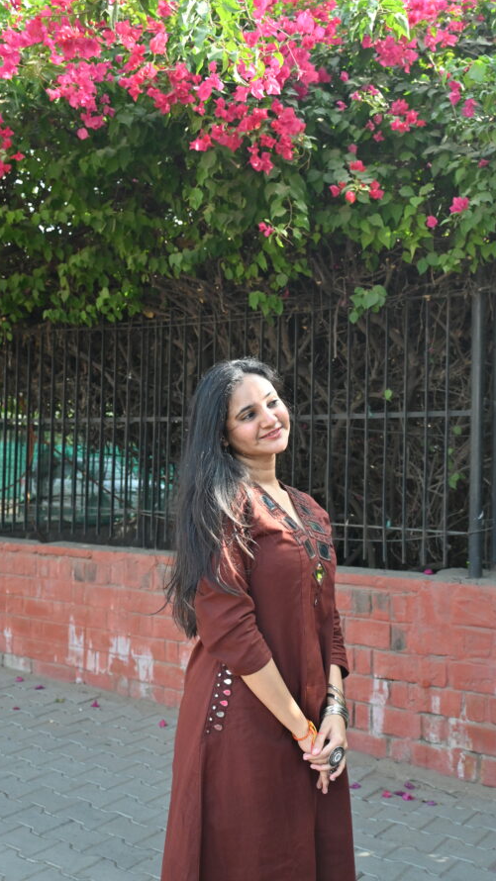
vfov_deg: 54.6
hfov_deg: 32.4
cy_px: 440
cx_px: 271
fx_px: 854
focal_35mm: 37
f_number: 4.2
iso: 280
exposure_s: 1/250
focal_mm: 23
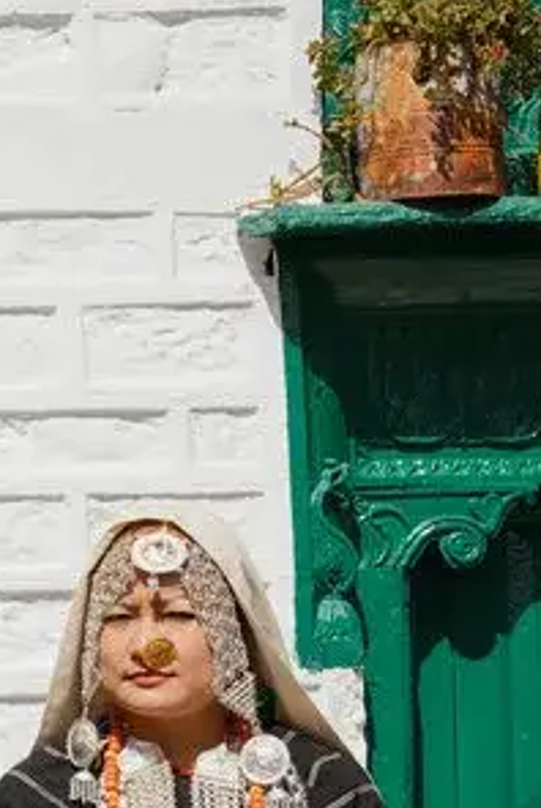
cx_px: -519
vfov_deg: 12.3
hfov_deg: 7.9
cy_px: 677
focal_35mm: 166
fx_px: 3742
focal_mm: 41.1
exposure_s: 1/320
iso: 100
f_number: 9
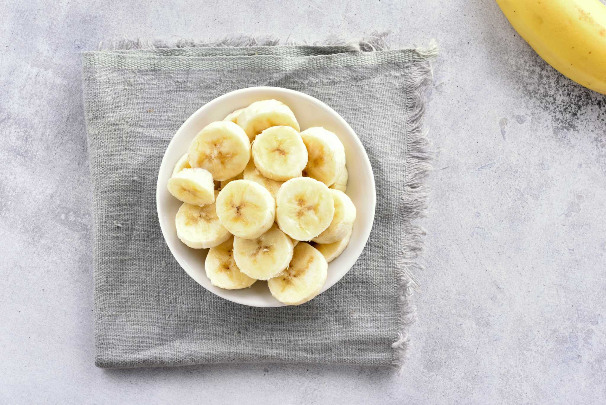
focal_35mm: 60
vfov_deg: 22.6
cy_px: 202
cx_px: 303
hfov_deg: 33.4
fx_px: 1010
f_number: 11
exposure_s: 1/160
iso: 100
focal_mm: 60
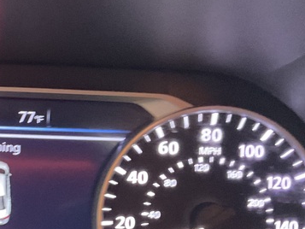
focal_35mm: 78
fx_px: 687
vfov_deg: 18.6
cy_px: 207
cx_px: -34
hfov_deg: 23.4
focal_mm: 3
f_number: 1.8
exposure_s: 1/33
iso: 320
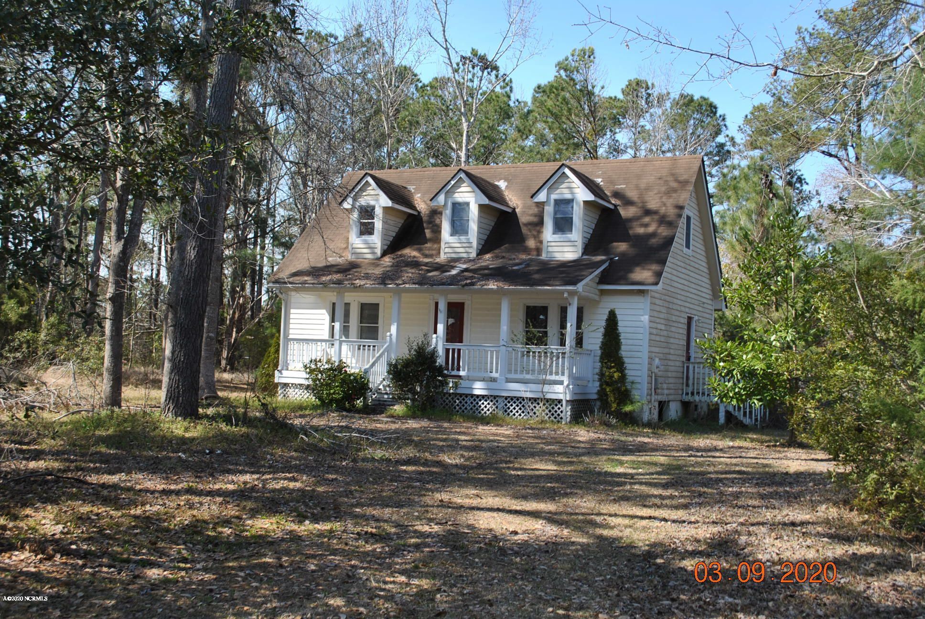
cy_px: 310
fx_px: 1003
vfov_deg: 34.3
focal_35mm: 39
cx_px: 462
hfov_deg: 49.5
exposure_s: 1/200
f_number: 7.1
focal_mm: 26
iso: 100
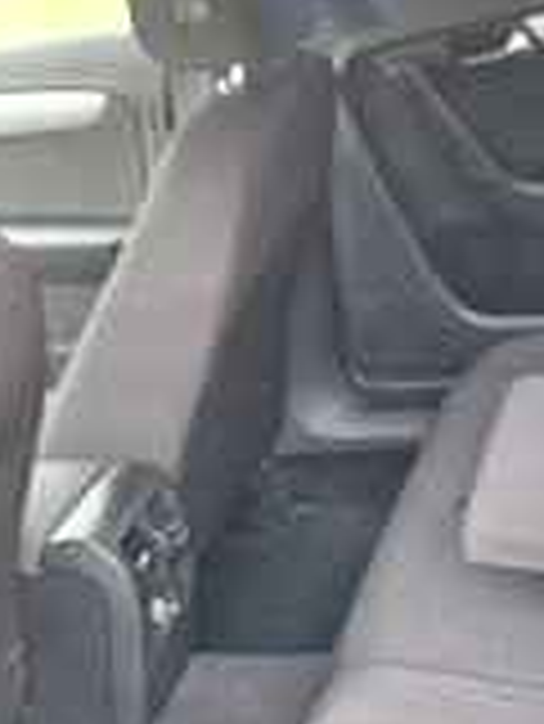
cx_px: 432
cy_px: 598
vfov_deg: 32.6
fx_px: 1193
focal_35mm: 57
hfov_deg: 25.3
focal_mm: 5.54
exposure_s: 1/50
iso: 50
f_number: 1.8
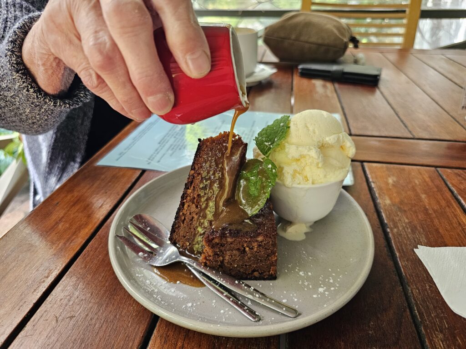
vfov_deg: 58.9
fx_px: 310
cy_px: 174
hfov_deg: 73.9
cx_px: 233
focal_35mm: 23
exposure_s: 1/100
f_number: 1.7
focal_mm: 6.3
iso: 320
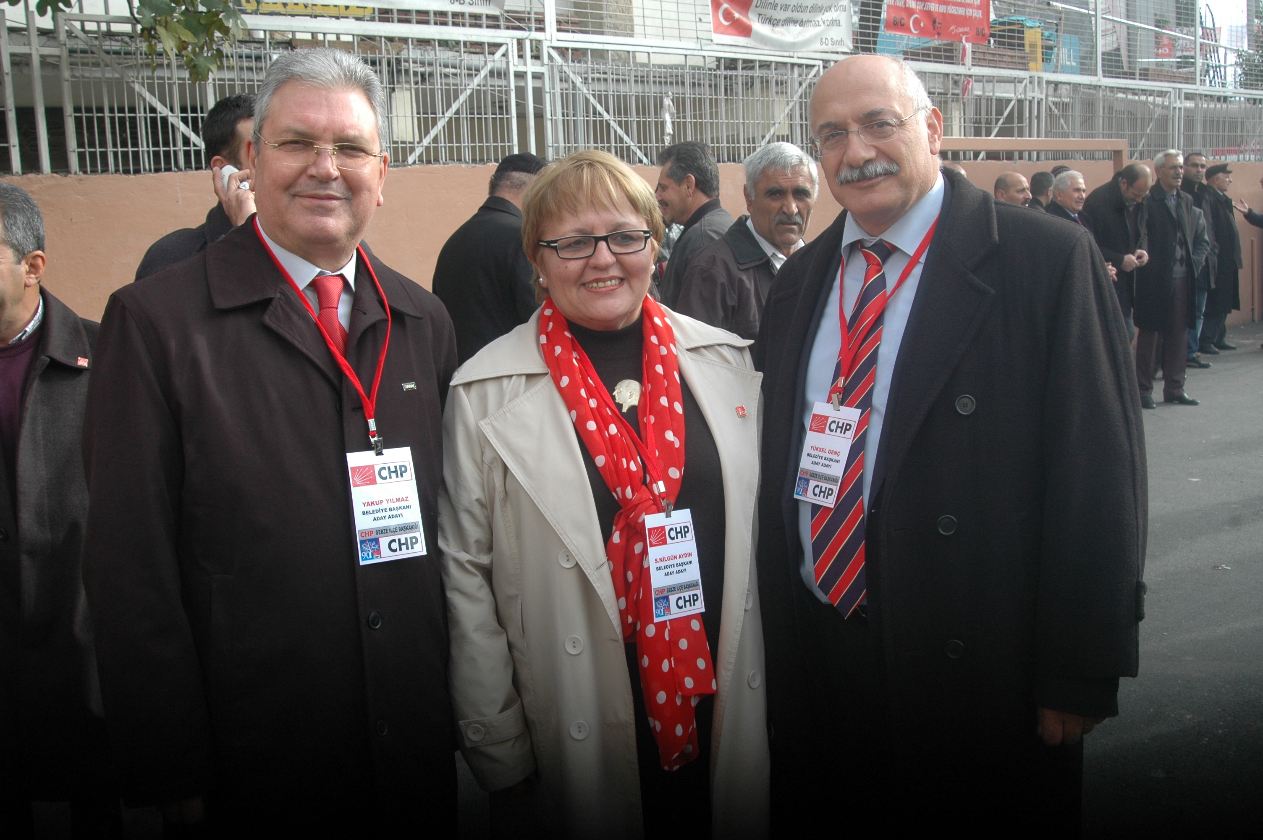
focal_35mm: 36
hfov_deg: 53.2
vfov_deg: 36.8
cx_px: 632
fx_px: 1262
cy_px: 420
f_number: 7.1
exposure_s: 1/200
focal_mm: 24
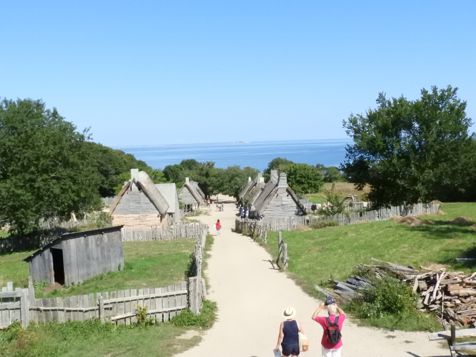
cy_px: 178
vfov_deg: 40.7
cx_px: 238
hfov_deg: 52.6
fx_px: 481
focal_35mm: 35
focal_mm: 6.3
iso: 1600
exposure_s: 1/3200
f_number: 7.6
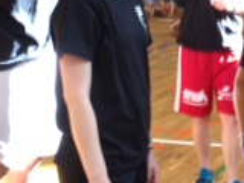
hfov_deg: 13.8
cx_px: 264
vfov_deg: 10.5
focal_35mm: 140
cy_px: -9
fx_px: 987
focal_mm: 4.28
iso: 64
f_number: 2.4
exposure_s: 1/20
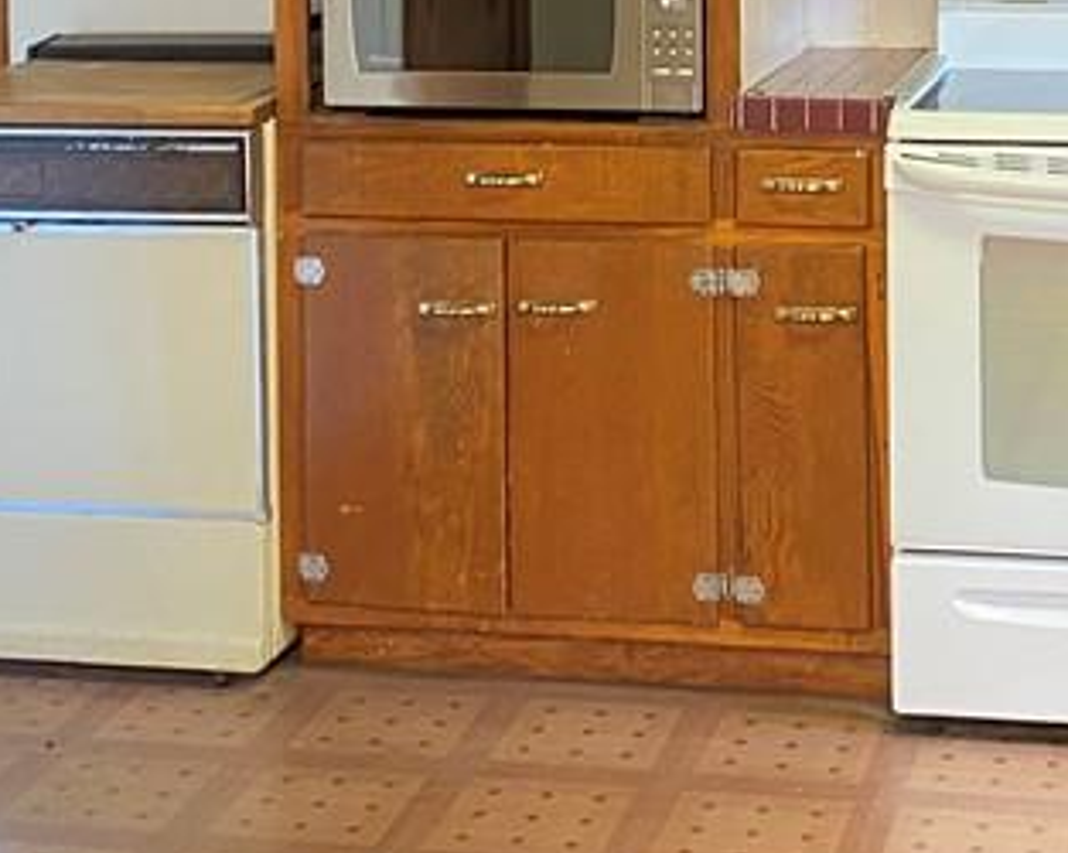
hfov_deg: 22.8
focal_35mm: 83
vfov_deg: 17.8
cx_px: 802
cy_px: -82
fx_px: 2622
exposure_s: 1/30
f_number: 1.8
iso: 500
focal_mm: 4.25
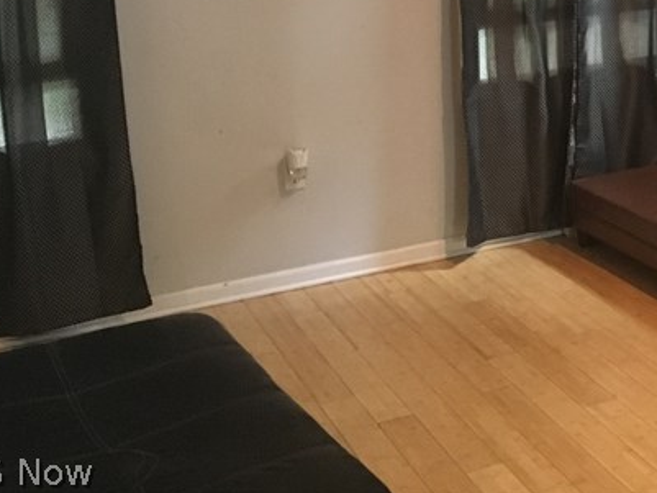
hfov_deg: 24.2
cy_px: -129
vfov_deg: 18.6
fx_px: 1405
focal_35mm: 74
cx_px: 762
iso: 250
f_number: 2.2
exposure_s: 1/15
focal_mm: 4.15
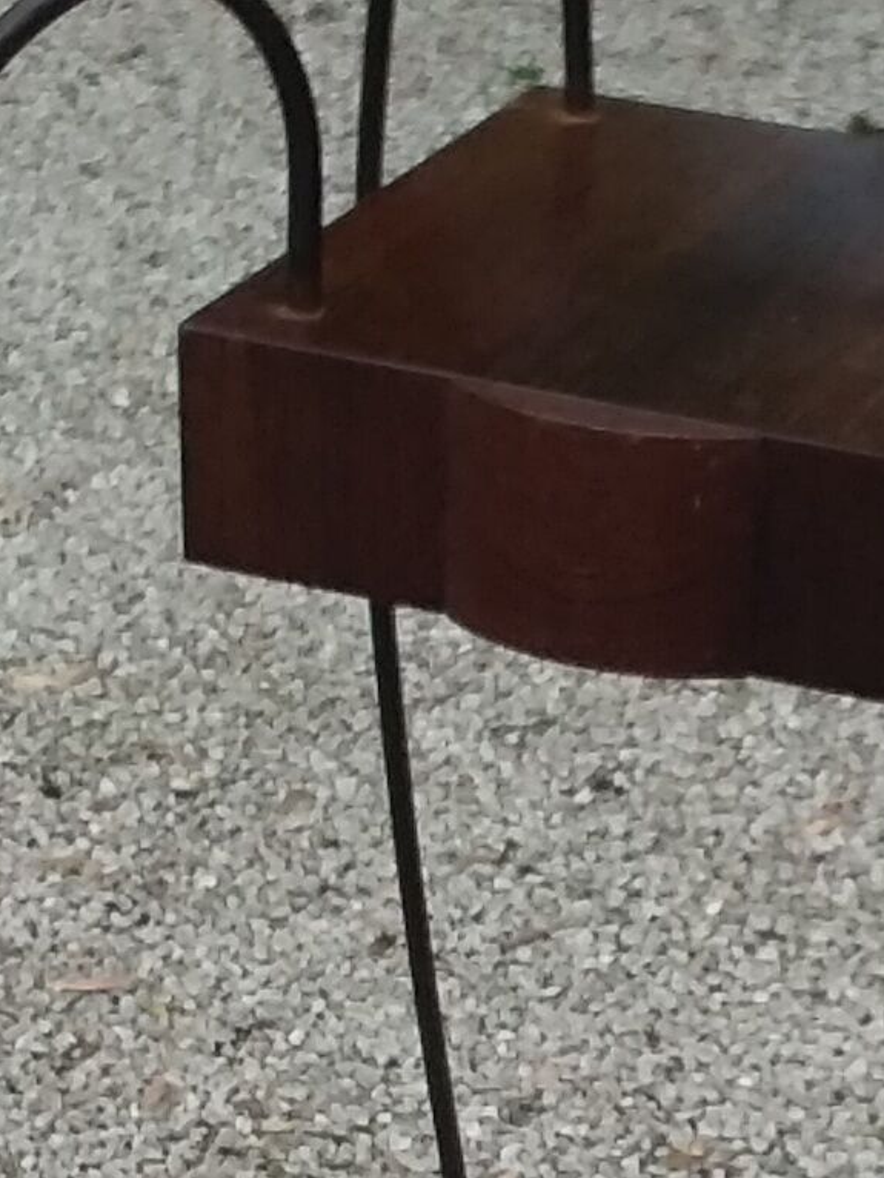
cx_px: 641
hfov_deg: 12.9
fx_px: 3914
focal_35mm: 115
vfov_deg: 17.0
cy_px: 909
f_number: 1.9
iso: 40
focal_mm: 2.91
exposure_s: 1/377
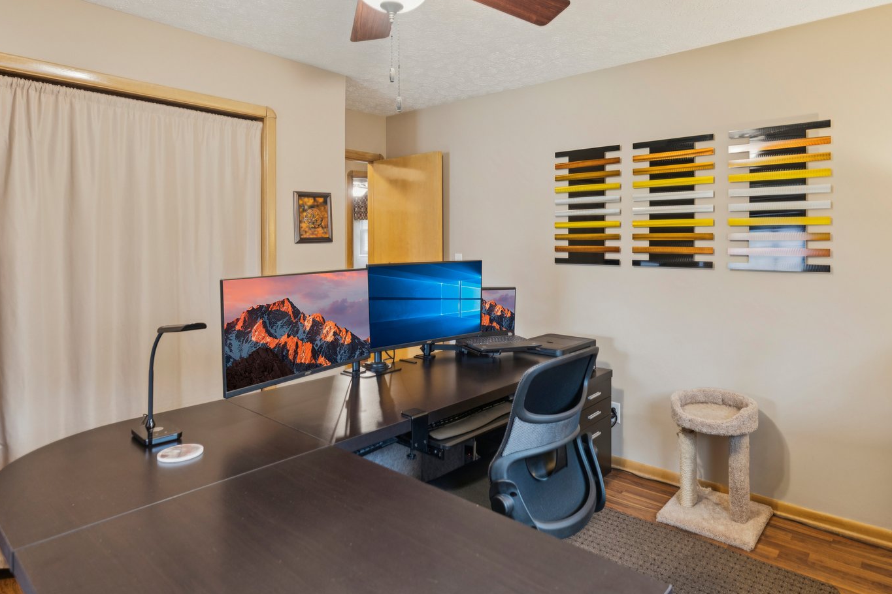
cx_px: 493
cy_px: 237
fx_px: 520
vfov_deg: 59.0
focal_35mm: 21
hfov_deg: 80.9
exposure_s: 1/13
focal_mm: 14
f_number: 2.8
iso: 200
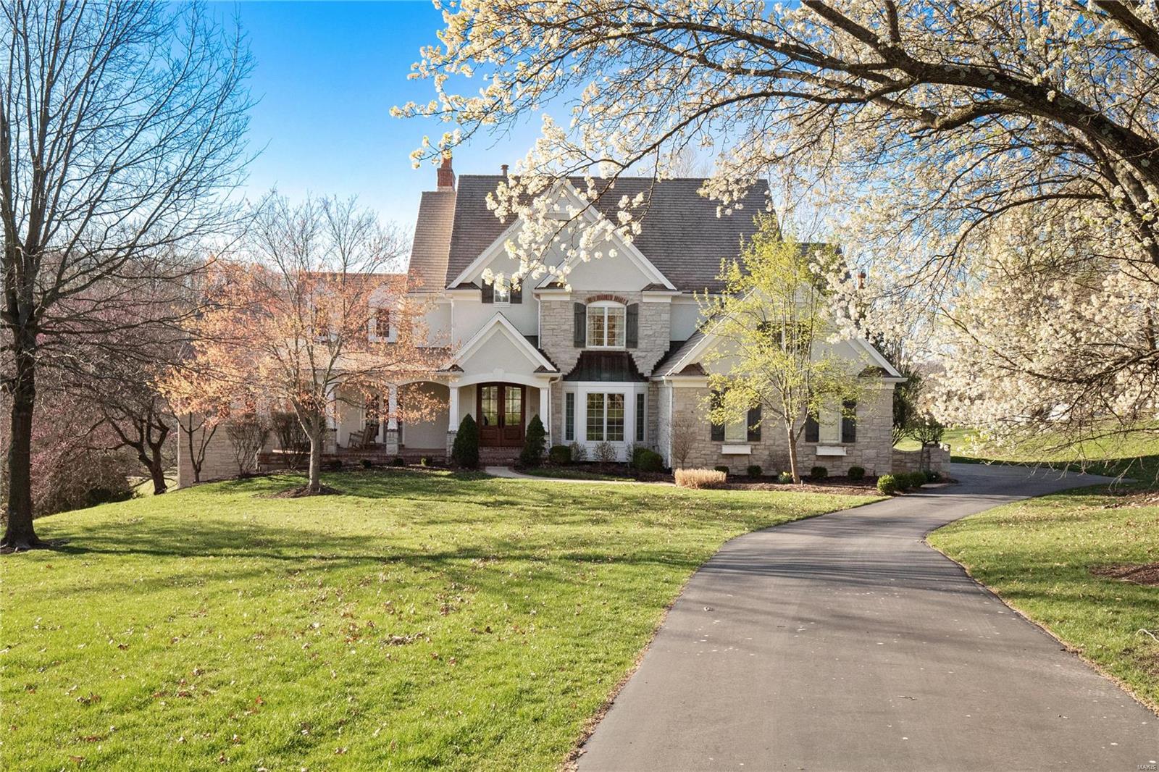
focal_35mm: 36
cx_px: 580
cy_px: 386
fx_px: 1159
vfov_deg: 36.9
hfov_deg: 53.1
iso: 400
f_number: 8
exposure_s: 1/800
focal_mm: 18
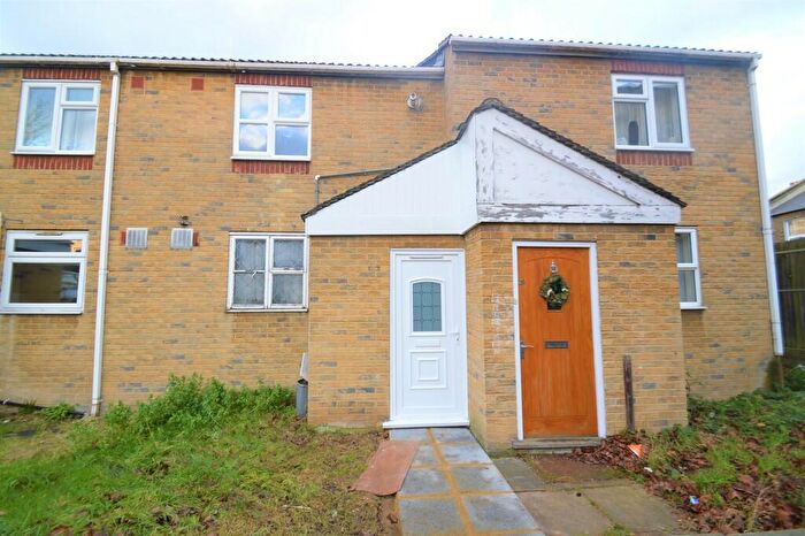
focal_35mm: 15
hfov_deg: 100.4
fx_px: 335
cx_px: 402
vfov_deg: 77.3
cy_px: 268
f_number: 5
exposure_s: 1/100
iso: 400
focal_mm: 10
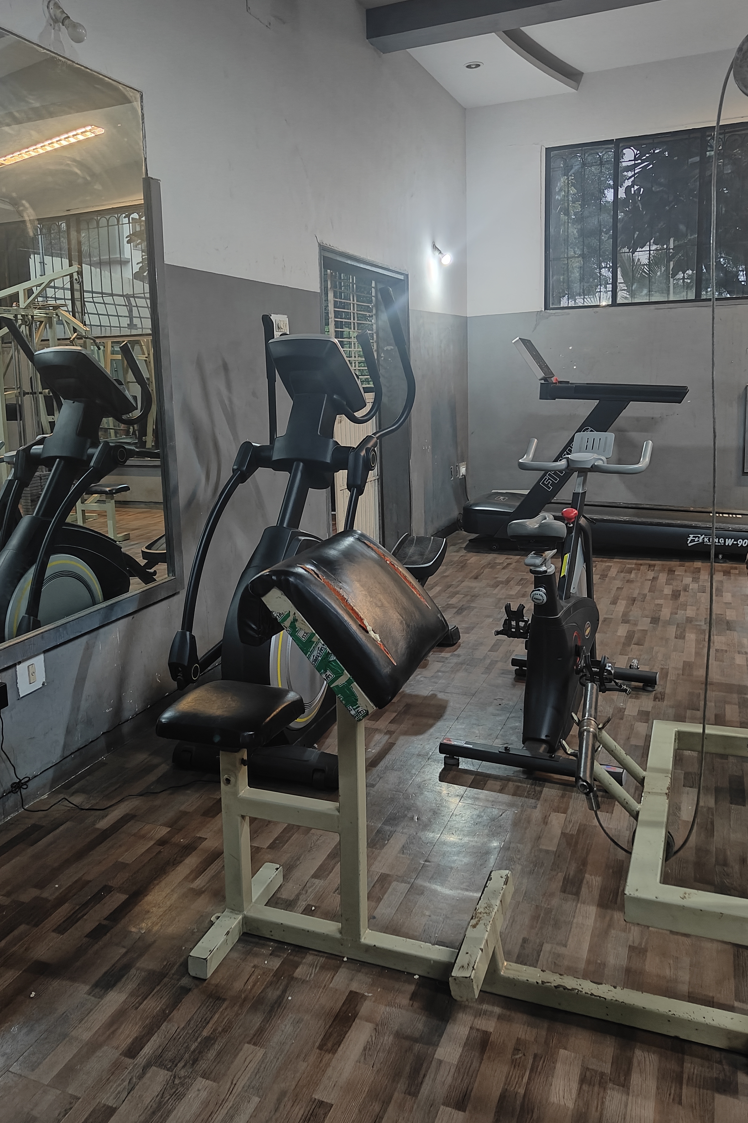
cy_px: 503
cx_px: 319
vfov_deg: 65.3
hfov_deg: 46.3
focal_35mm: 28
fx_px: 873
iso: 800
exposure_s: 1/25
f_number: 1.8
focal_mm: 5.59
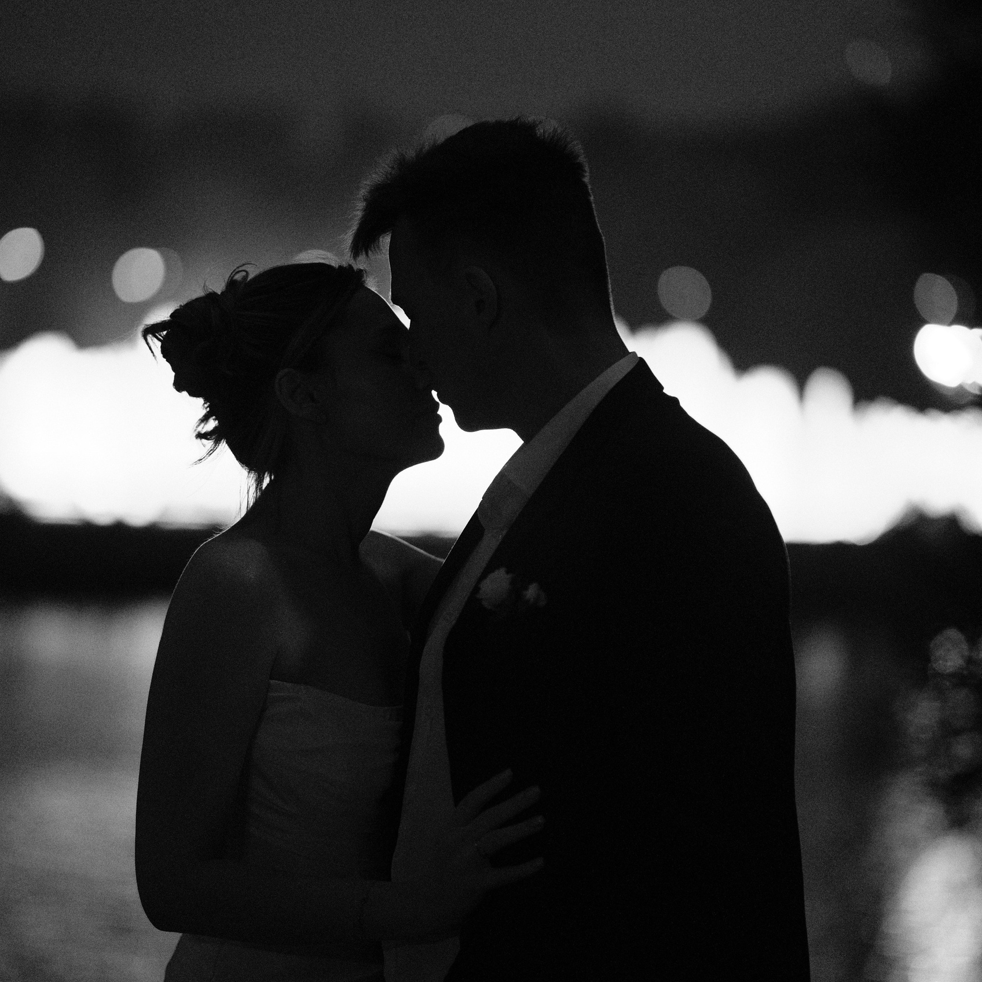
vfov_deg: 12.0
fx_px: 4654
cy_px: 494
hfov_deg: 12.0
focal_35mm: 145
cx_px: 460
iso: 3200
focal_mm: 75
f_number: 1.2
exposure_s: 1/250
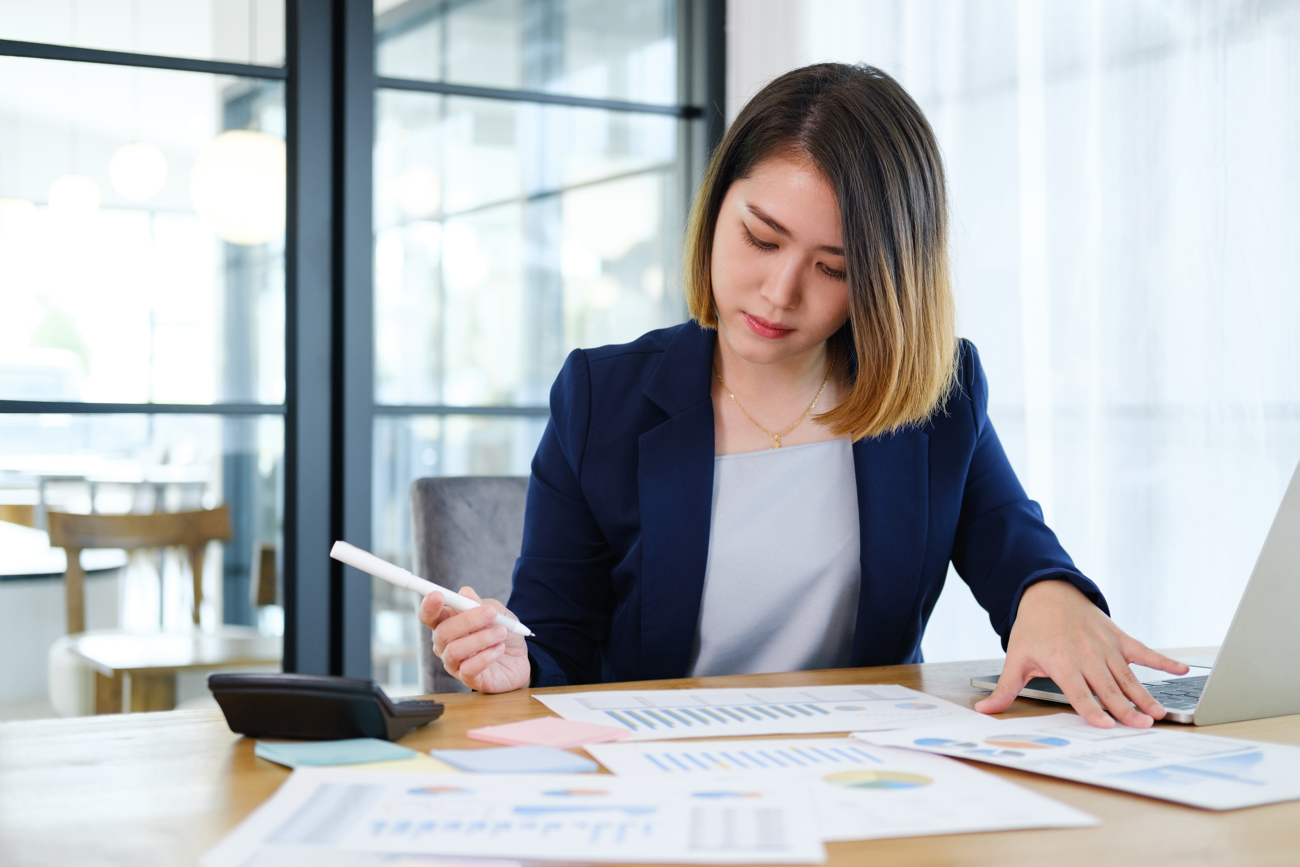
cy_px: 434
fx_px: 1914
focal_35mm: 53
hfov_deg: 37.5
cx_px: 650
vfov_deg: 25.5
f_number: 2
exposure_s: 1/125
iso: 250
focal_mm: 35
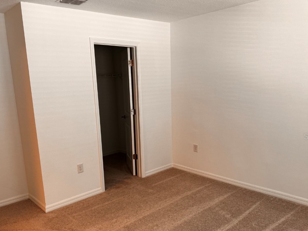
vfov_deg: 46.6
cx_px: 147
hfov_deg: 59.9
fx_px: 267
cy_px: 136
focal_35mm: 30
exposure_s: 1/120
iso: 125
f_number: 1.78
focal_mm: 6.76
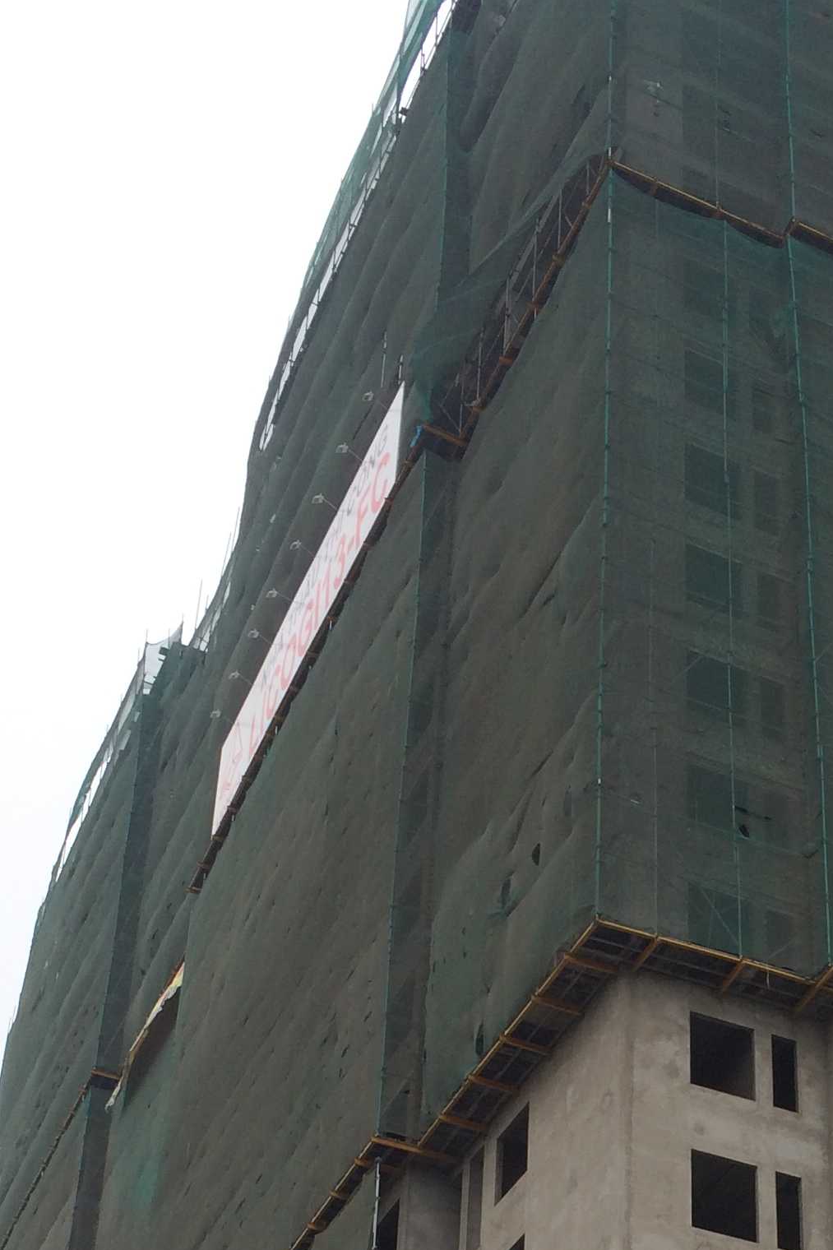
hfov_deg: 20.1
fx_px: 2326
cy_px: 1222
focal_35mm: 67
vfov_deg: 28.4
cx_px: 677
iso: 32
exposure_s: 1/1053
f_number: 2.2
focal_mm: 4.12
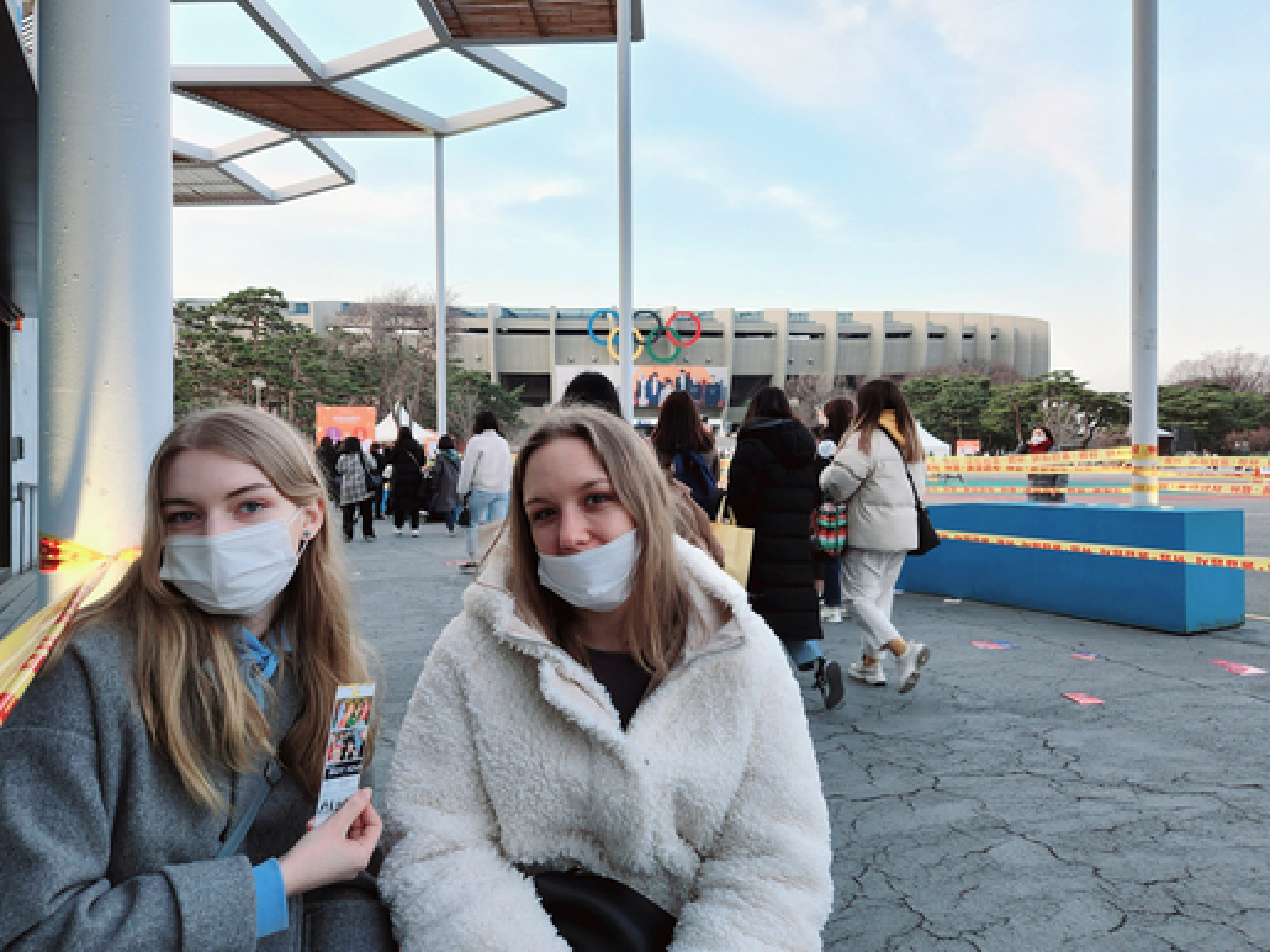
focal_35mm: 25
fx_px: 917
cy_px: 439
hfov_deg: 69.4
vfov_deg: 54.8
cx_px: 624
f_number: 1.8
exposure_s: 1/182
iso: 100
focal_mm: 5.4
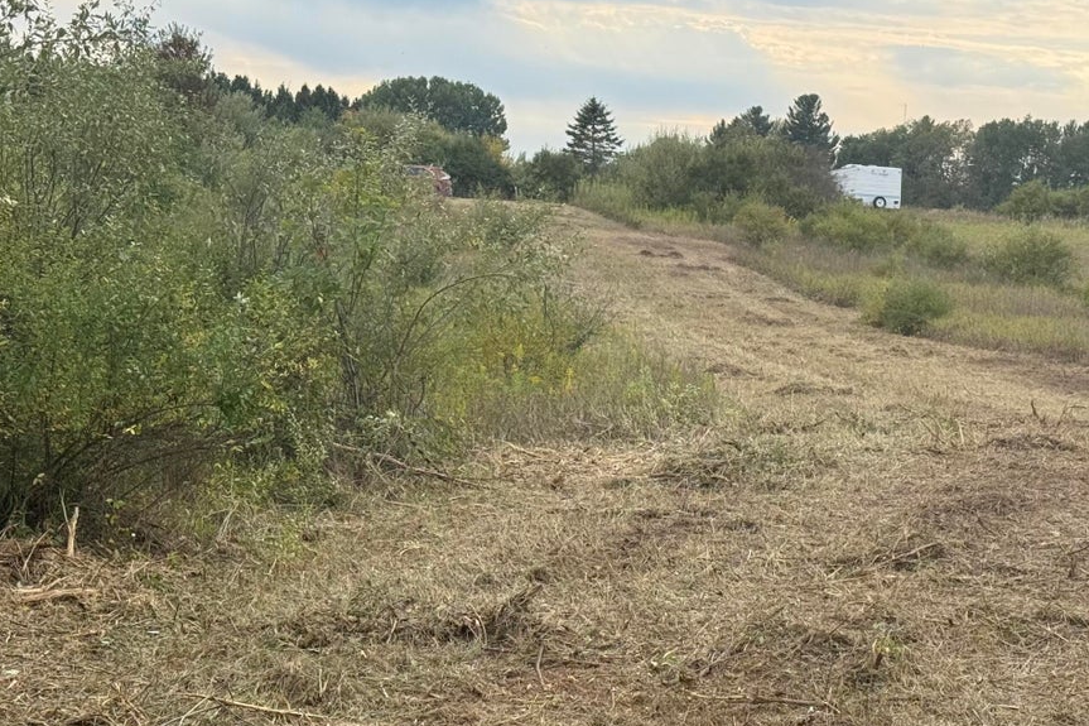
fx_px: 2389
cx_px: 639
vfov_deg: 17.2
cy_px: 479
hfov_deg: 25.6
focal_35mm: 79
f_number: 1.78
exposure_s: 1/1795
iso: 80
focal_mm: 6.76
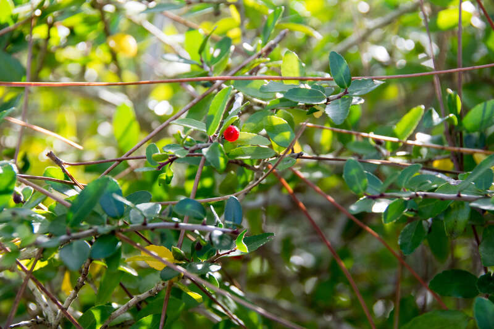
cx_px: 247
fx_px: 1852
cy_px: 164
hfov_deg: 15.2
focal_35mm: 135
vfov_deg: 10.2
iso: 400
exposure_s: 1/200
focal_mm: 90
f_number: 7.1
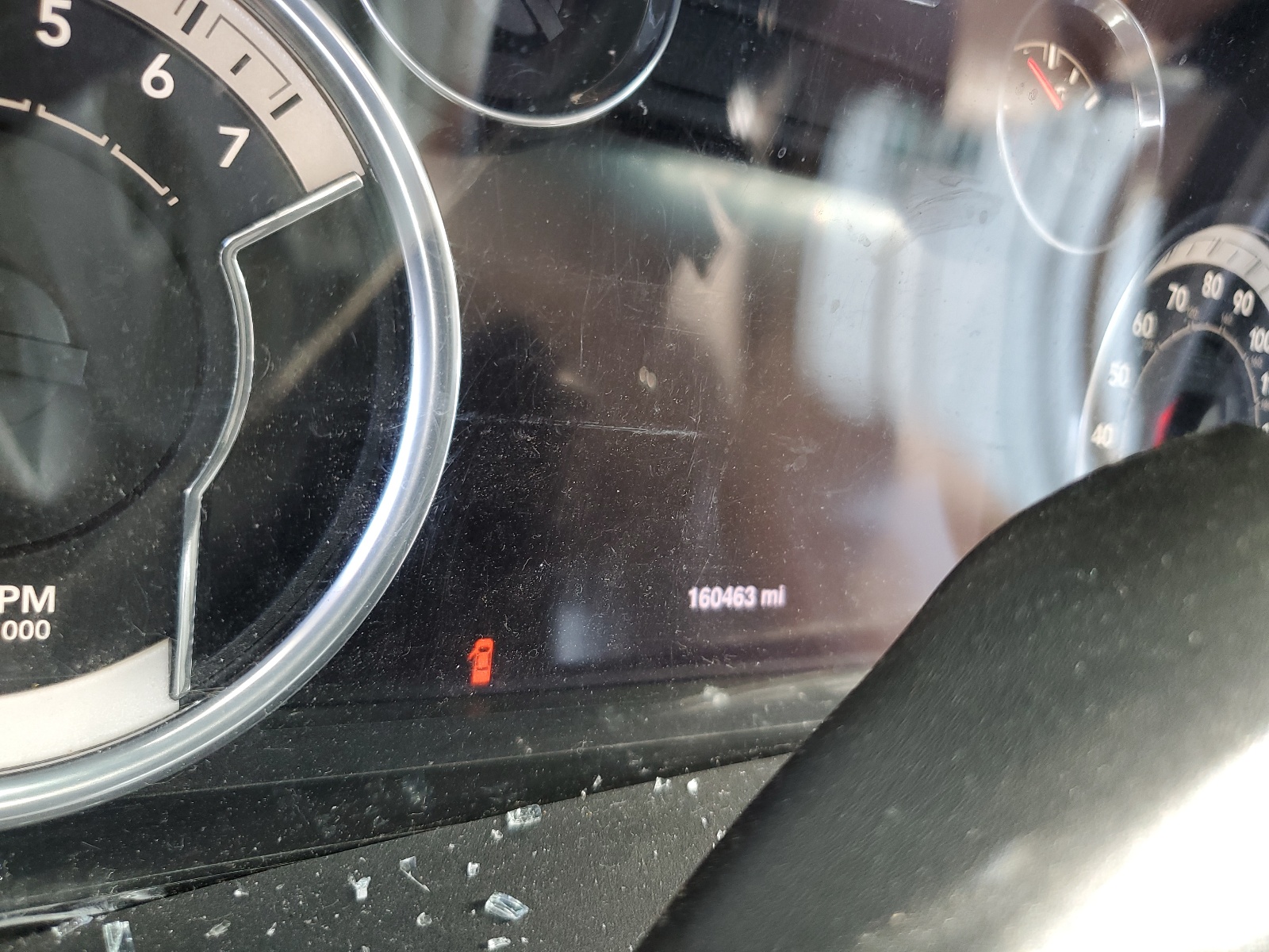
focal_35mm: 26
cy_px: 476
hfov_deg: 67.3
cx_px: 634
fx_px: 953
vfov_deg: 53.1
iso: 77
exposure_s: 1/60.2
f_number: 1.5
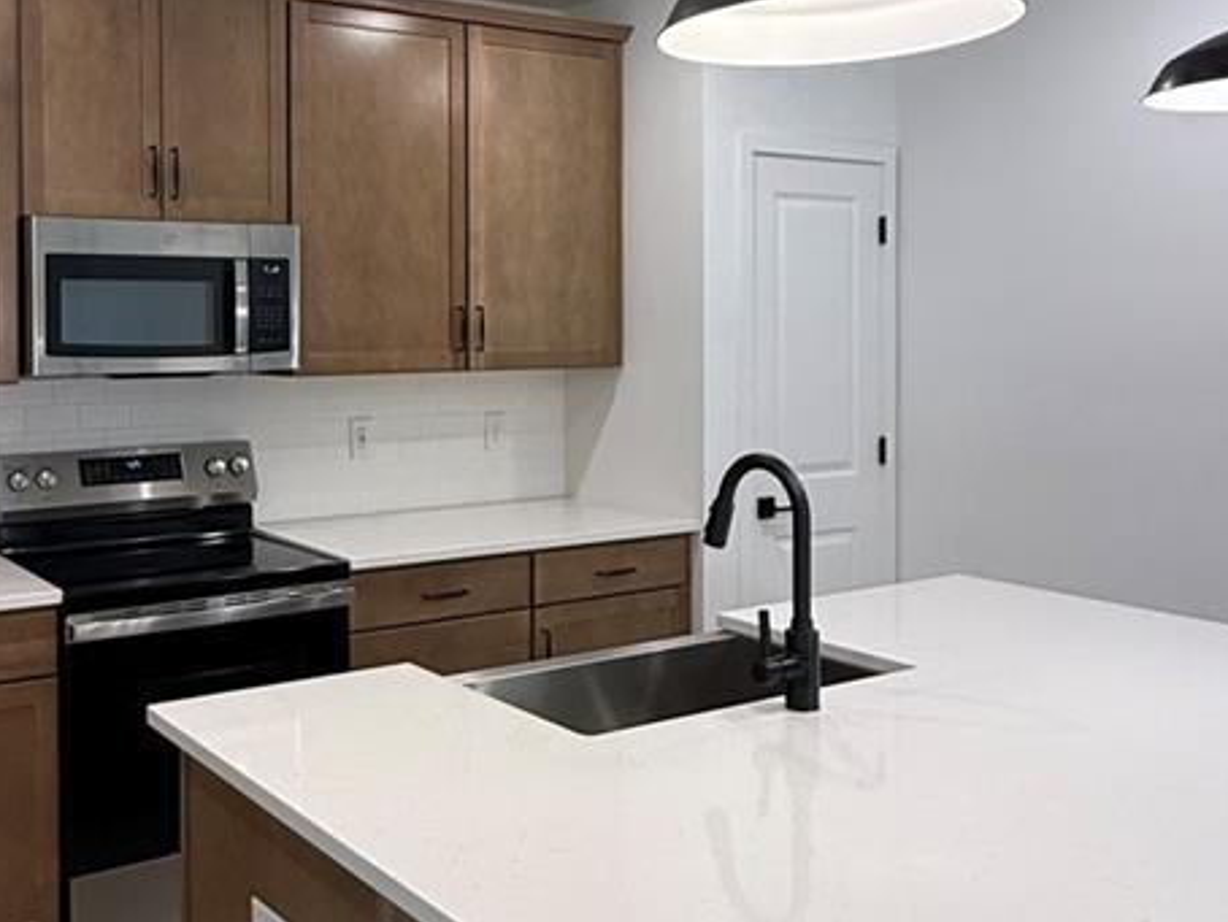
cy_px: 341
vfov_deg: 38.4
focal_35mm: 37
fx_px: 1313
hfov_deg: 48.6
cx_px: 338
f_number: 2.2
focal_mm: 2.22
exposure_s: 1/120
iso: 200
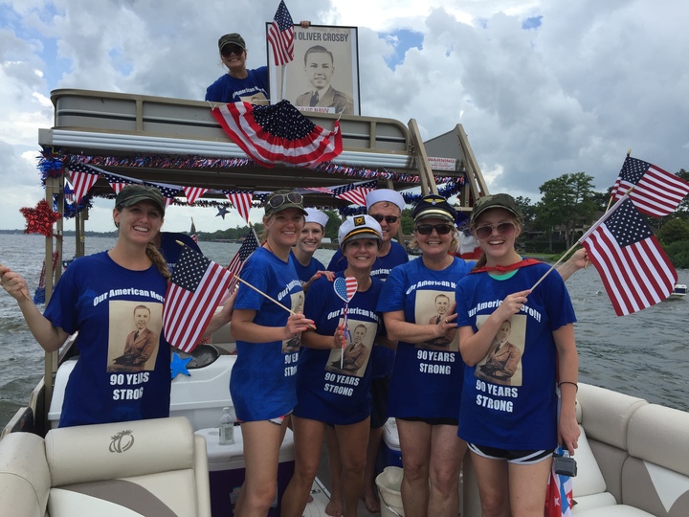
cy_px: 258
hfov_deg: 61.7
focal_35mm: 29
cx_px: 344
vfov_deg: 48.2
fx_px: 577
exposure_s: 1/920
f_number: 2.2
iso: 32
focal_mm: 4.15
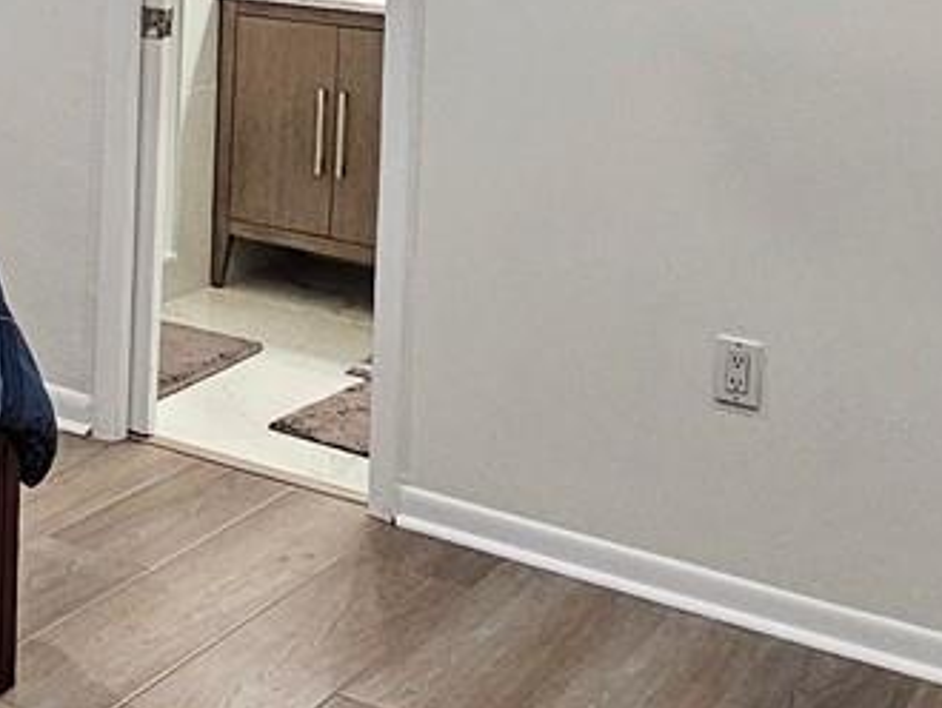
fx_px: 1716
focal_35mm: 63
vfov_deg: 21.7
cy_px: -131
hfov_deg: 27.3
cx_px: -166
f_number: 2.2
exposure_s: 1/60
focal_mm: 2.2
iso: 250
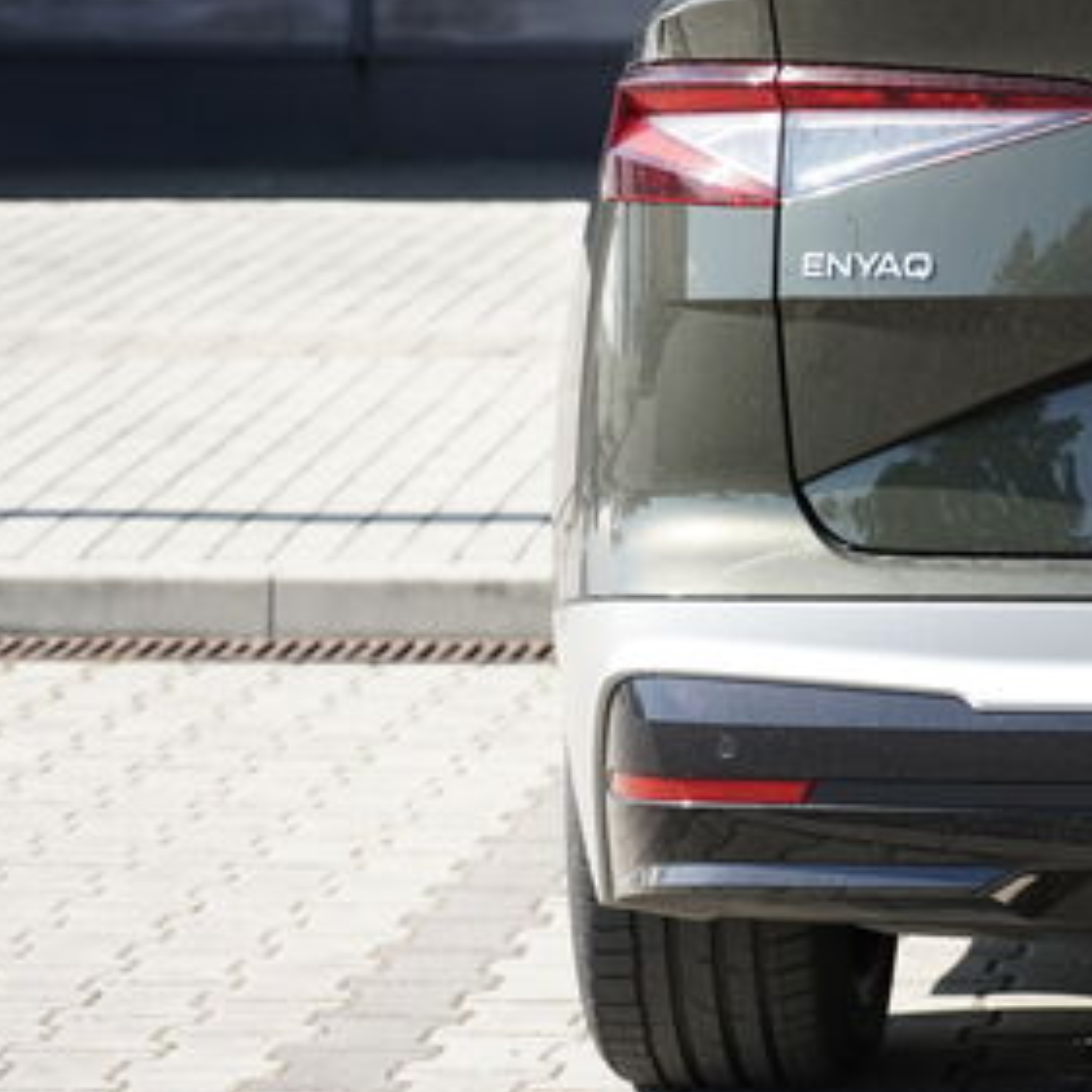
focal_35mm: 168
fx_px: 5996
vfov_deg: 10.4
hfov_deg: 10.1
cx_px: 1586
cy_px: 358
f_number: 4
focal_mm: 67
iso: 250
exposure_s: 1/640
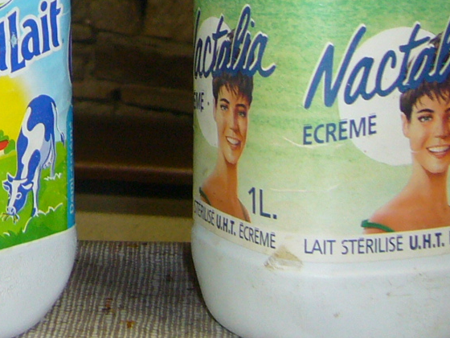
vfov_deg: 11.2
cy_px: -144
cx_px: -151
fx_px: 1664
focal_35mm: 128
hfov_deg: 14.7
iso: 100
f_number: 2.8
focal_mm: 5.8
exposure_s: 1/30
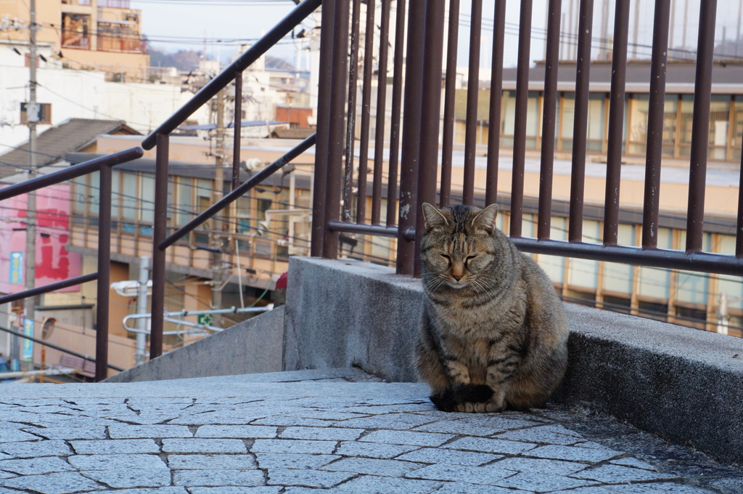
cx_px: 372
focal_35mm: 82
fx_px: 1701
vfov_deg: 16.5
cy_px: 247
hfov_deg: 24.6
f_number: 13
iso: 800
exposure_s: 1/100
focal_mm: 55
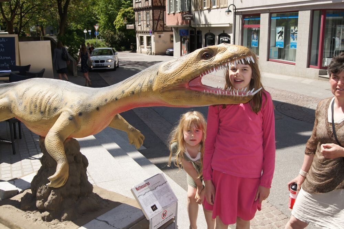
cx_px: 172
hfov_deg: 53.1
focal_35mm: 36
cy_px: 114
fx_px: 344
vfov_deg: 36.8
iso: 200
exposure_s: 1/160
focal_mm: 24
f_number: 11
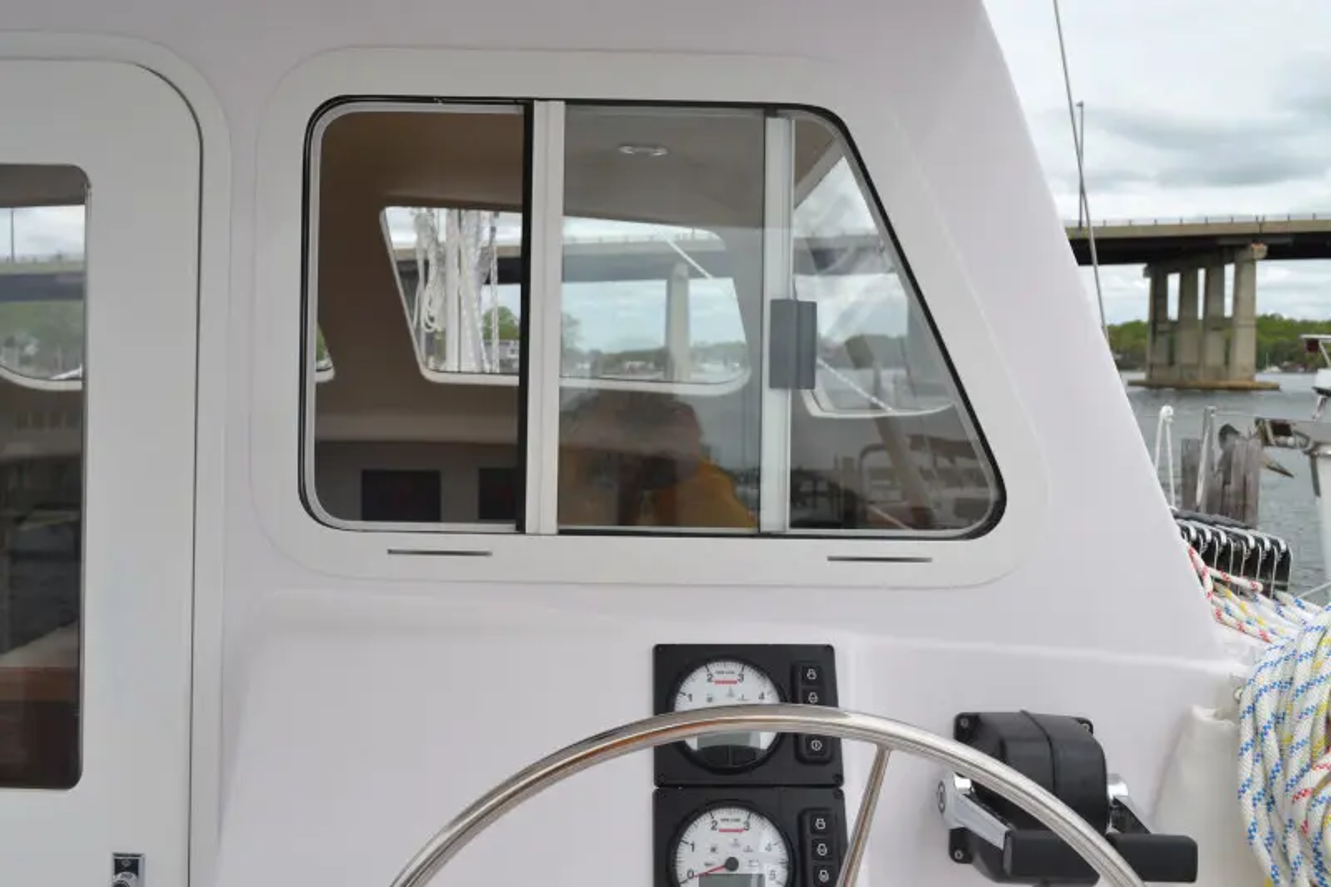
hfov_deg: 57.2
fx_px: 1220
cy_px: 444
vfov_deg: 40.0
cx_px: 666
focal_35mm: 33
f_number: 8
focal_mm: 22
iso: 100
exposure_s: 1/250
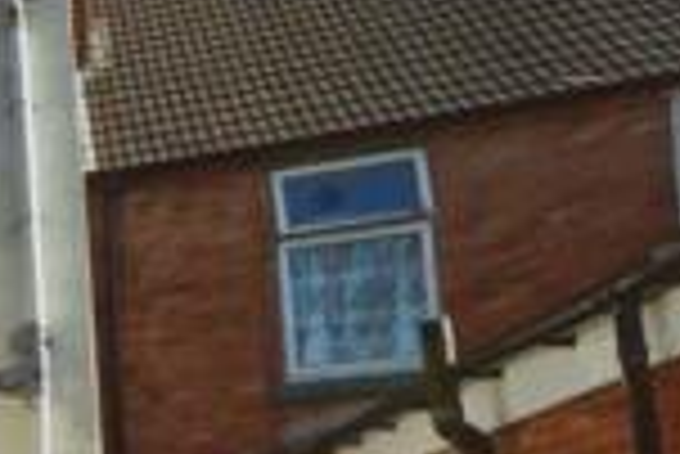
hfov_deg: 17.7
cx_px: -763
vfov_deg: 20.4
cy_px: 434
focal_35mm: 65
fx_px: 1229
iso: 100
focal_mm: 10
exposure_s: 1/250
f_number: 9
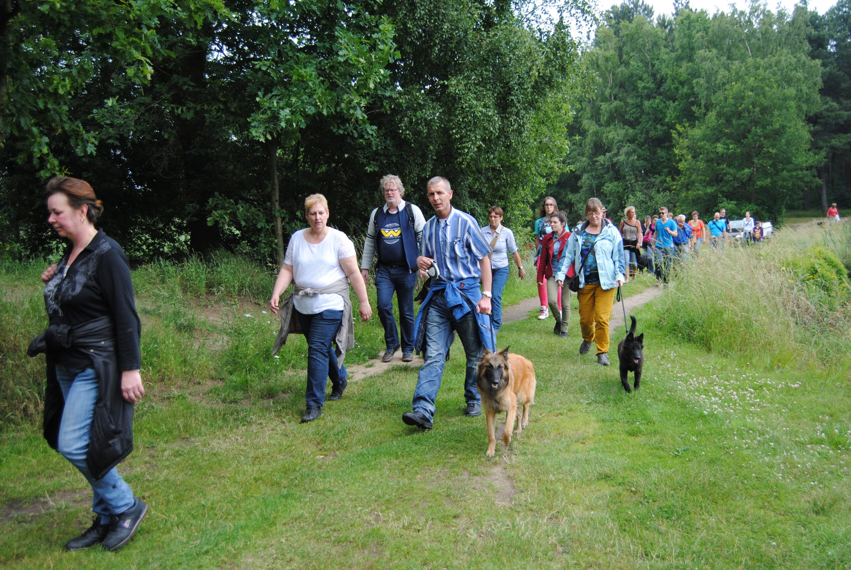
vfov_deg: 38.5
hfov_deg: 55.0
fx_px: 817
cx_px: 426
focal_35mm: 34
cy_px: 285
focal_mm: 23
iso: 250
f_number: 3.8
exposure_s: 1/500
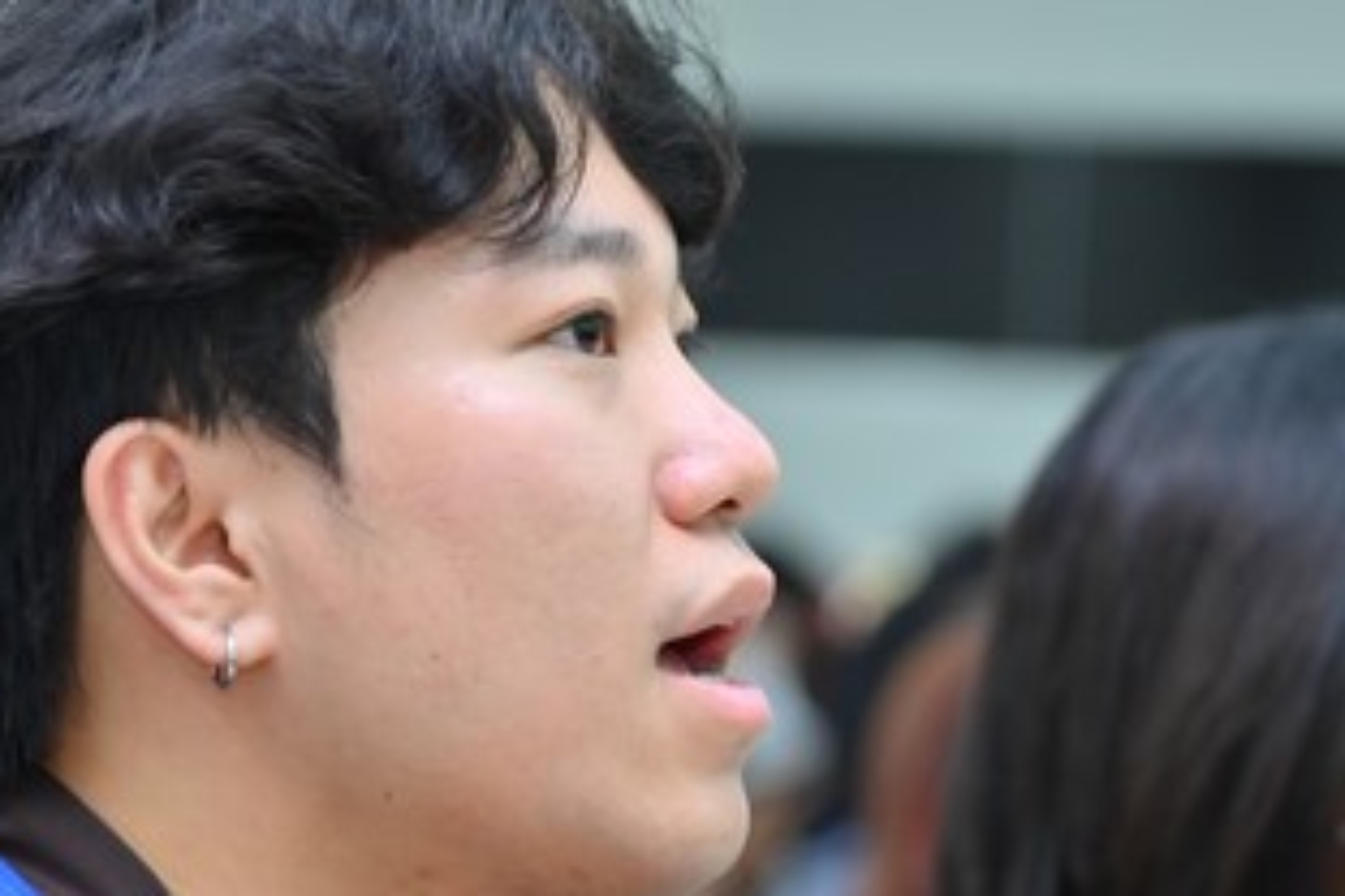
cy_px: 726
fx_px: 9340
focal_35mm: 250
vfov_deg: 5.5
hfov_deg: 8.2
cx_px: 983
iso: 1250
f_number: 4
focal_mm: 120
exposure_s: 1/100
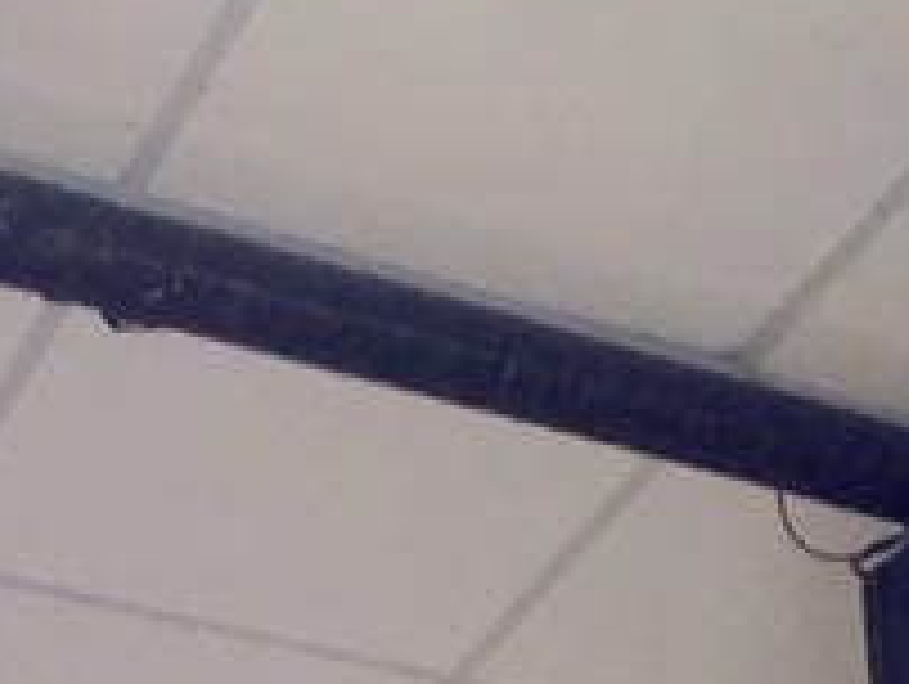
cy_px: 1897
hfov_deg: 11.8
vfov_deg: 8.0
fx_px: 4364
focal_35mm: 166
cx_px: 738
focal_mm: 14
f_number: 5.6
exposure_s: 1/60
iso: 1600
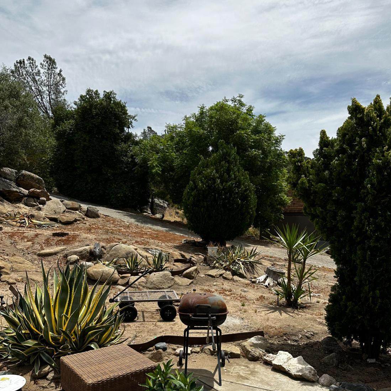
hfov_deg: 55.6
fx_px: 371
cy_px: 250
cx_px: 194
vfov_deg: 54.8
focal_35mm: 29
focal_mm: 6.86
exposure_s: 1/8197
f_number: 1.78
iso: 80
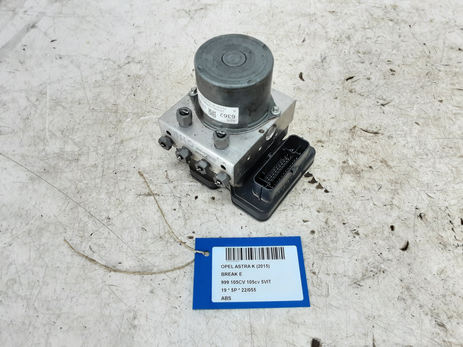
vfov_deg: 51.4
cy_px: 174
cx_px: 232
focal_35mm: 27
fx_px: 361
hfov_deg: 65.3
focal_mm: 2.91
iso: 100
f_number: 1.9
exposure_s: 1/50
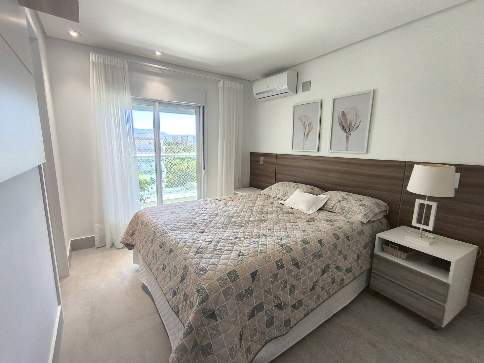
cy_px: 182
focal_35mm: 16
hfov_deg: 94.5
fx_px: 224
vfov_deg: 78.1
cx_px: 242
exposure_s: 1/60
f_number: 2.2
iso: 80
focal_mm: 1.65
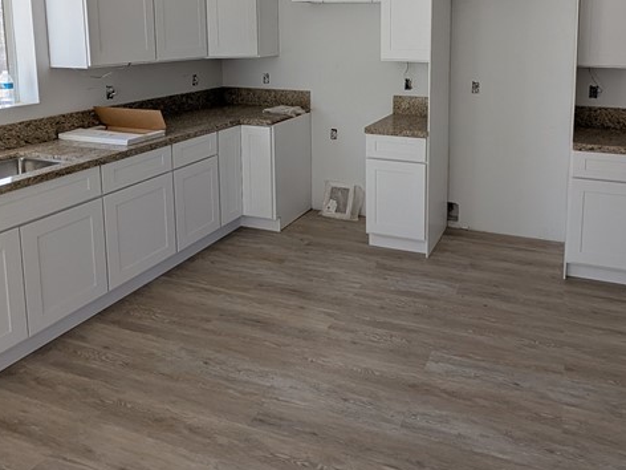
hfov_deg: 66.4
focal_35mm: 26
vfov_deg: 49.4
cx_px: 385
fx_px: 470
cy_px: 82
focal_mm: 2.02
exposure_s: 1/418
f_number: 1.7
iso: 41
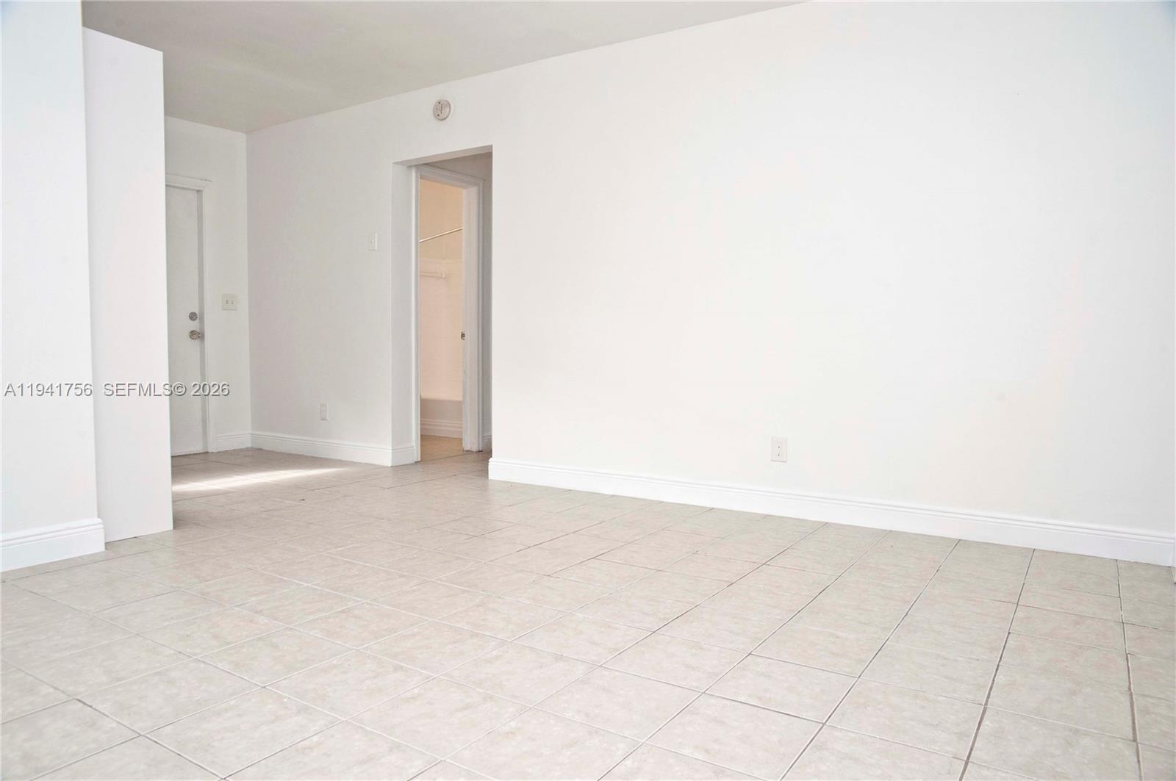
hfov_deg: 73.8
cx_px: 588
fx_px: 783
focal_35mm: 24
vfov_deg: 53.0
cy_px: 390
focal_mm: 24
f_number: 8
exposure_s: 1/60
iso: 320
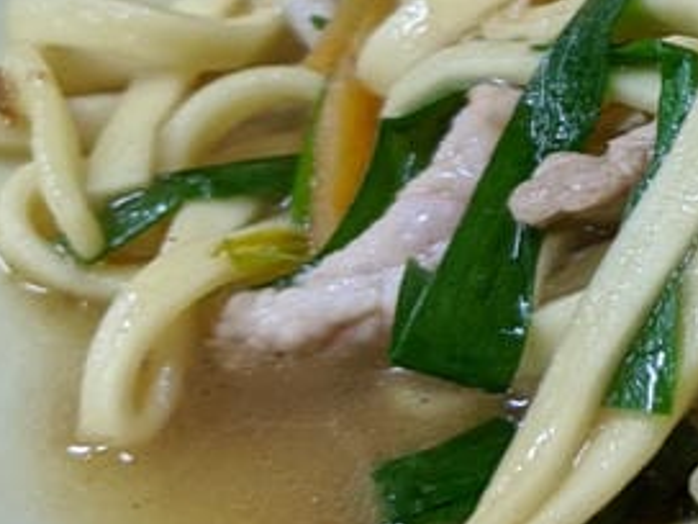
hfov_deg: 14.8
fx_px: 2400
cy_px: 3
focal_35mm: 119
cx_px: 1196
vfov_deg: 12.3
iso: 157
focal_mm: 4.44
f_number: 1.8
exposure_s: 1/40
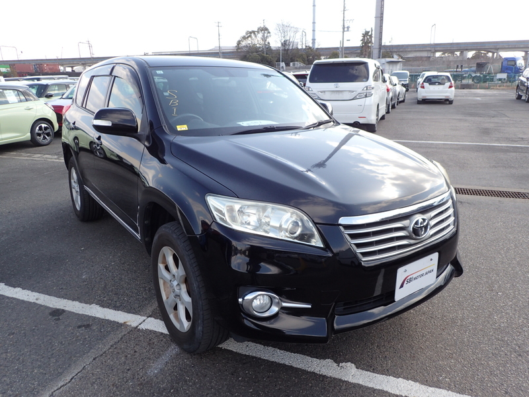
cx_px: 264
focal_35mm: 25
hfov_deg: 69.4
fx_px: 382
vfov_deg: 54.9
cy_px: 198
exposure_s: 1/500
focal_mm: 4.5
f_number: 2.8
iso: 100
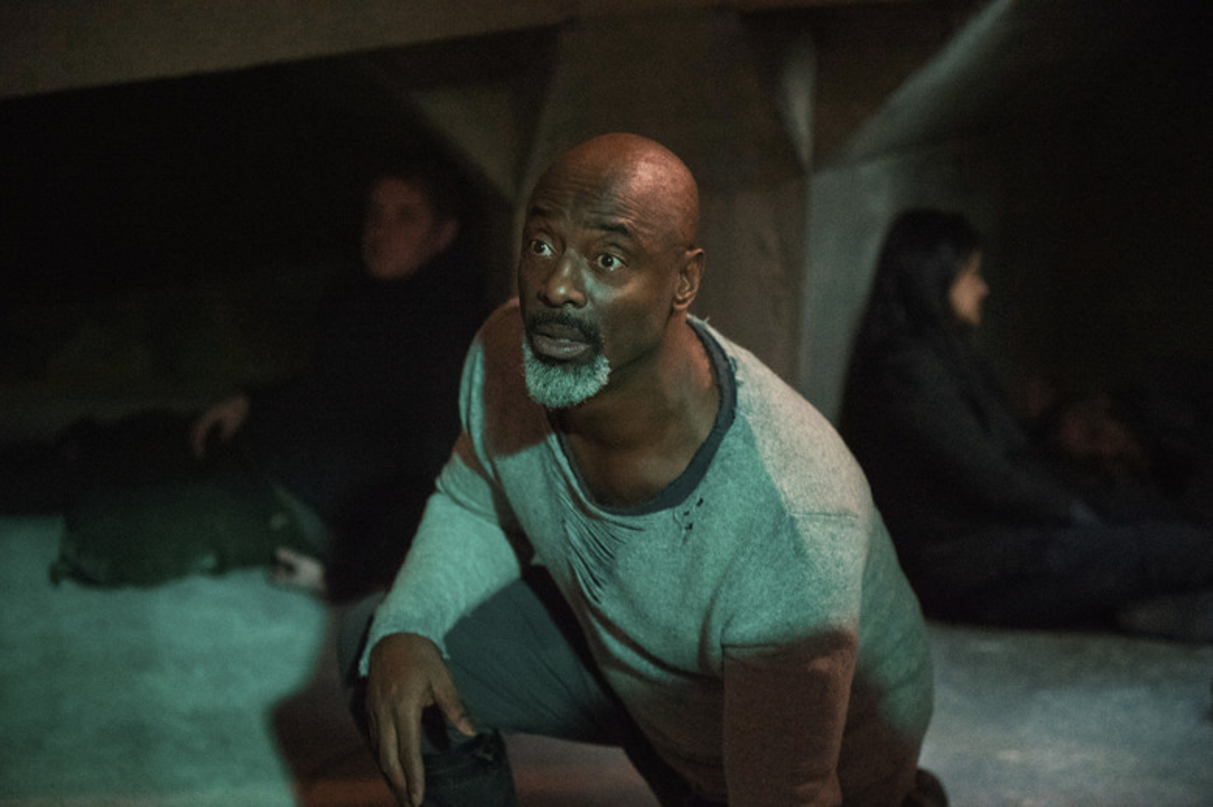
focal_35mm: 70
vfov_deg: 19.4
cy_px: 404
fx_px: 2357
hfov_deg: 28.9
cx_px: 606
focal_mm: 70
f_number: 2.8
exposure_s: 1/60
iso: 6400
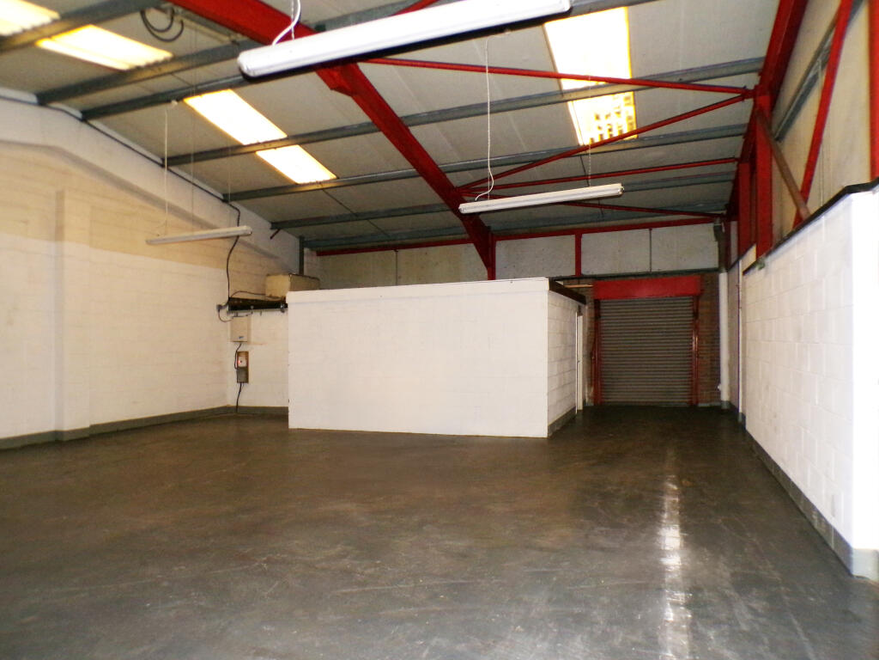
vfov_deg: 56.8
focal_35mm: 24
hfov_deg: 71.6
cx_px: 440
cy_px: 330
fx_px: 609
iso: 100
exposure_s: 1/75
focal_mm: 4.3
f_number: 4.4
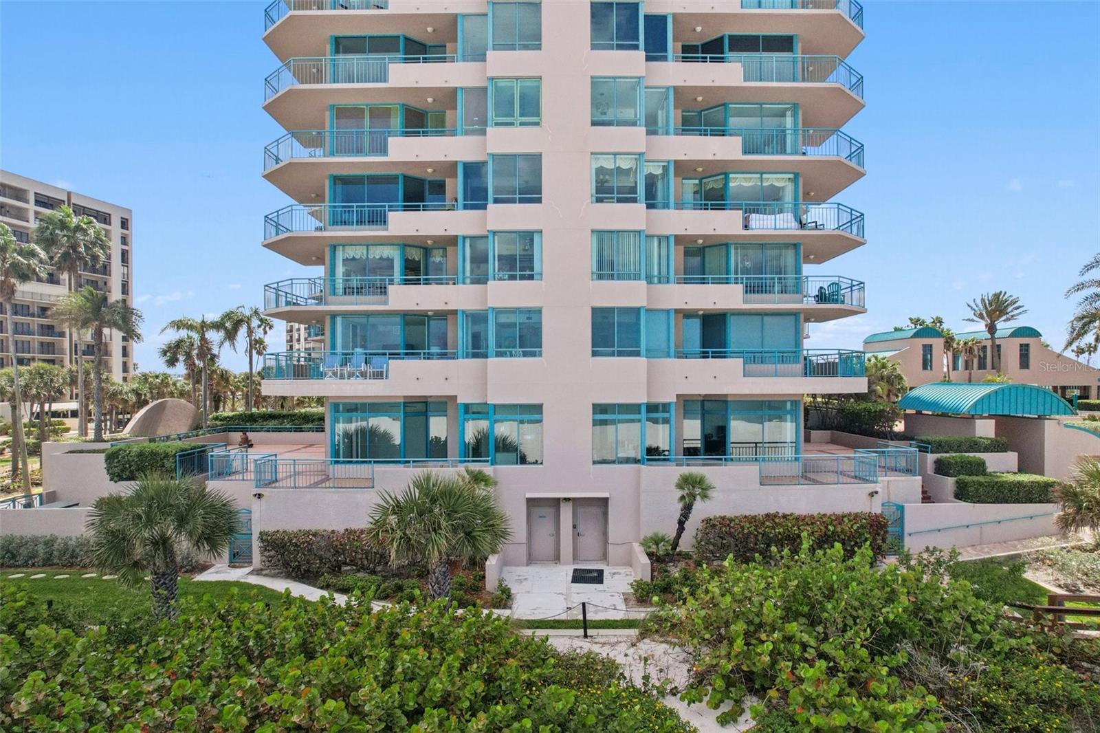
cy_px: 366
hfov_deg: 78.6
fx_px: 672
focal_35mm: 22
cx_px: 550
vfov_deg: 57.2
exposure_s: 1/1600
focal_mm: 8.4
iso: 400
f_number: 2.8
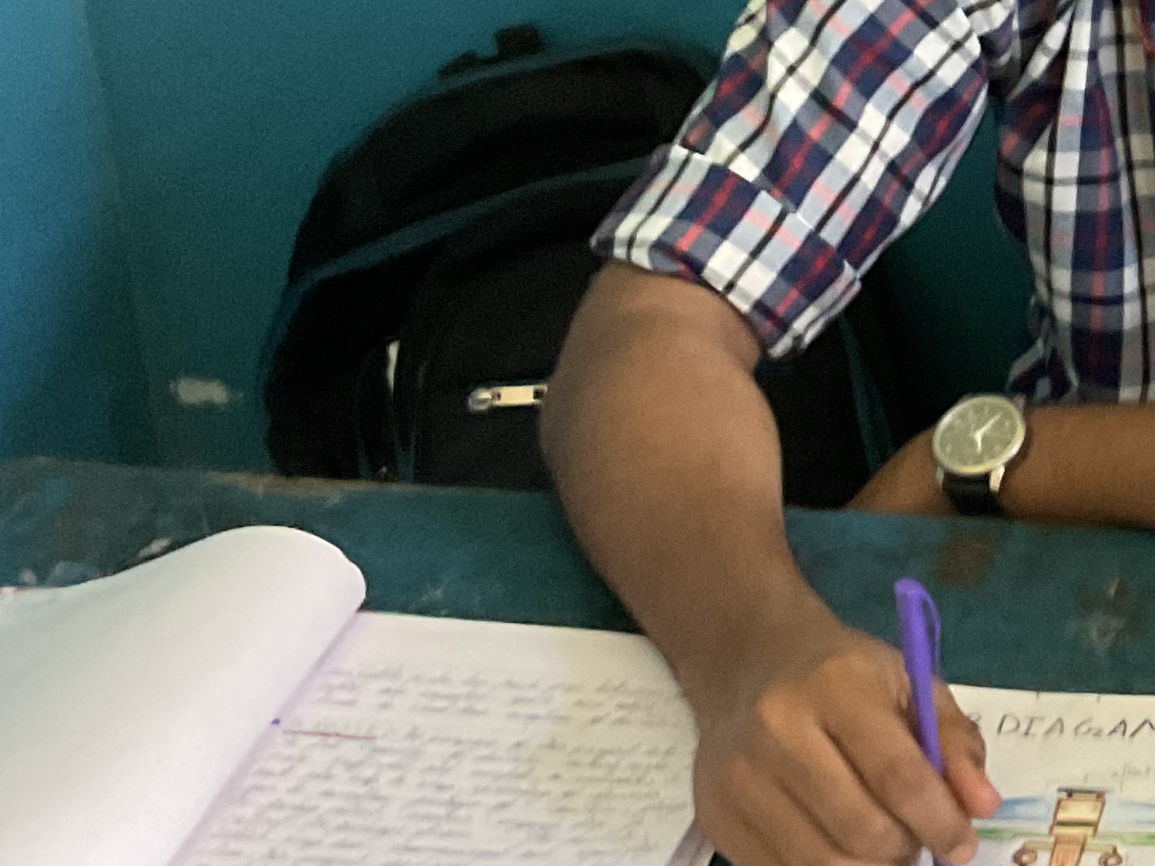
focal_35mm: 88
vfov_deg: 16.5
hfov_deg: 20.7
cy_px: 30
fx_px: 2936
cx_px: 1408
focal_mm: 3
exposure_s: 1/33
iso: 320
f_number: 1.8
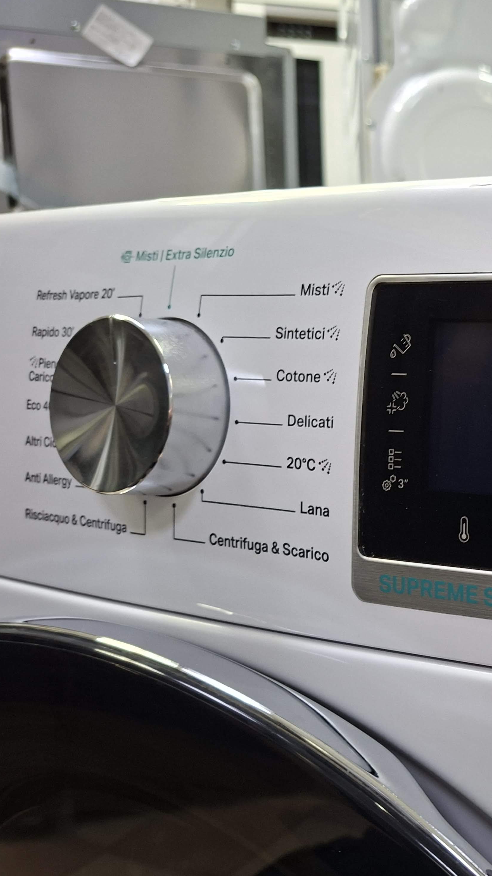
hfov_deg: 29.8
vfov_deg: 58.0
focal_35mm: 34
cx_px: 585
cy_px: 443
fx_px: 789
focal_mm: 5.54
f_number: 1.8
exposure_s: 1/40
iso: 250
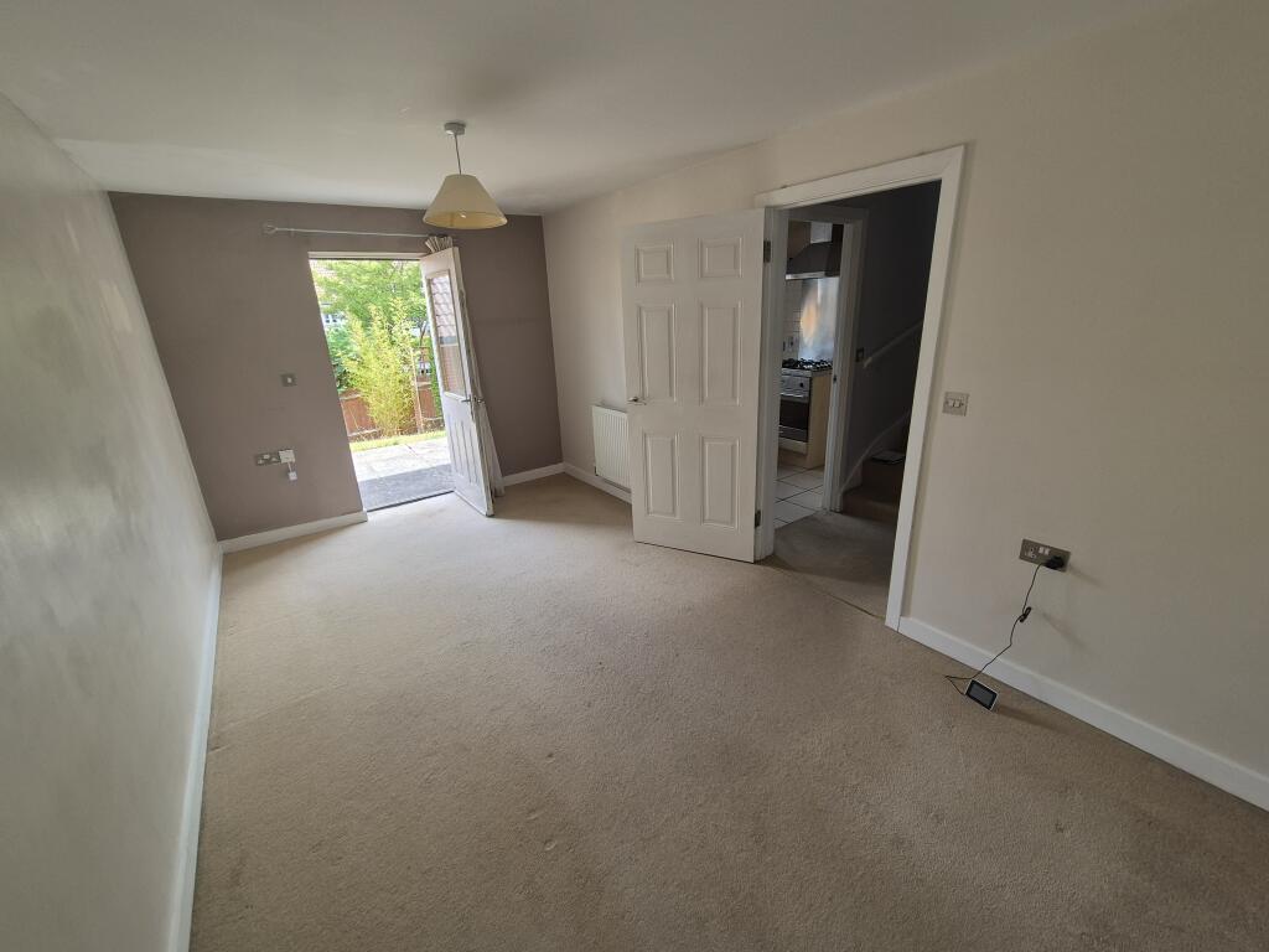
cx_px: 634
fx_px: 477
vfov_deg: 89.9
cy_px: 476
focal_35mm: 13
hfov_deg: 106.2
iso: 64
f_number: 2.2
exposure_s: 1/100
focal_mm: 2.2
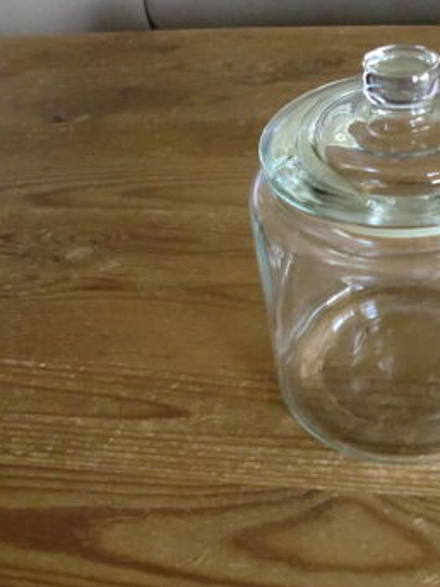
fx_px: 831
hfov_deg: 28.7
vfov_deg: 38.9
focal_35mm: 49
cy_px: 286
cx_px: 382
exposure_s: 1/60
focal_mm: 6.3
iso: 800
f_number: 3.1
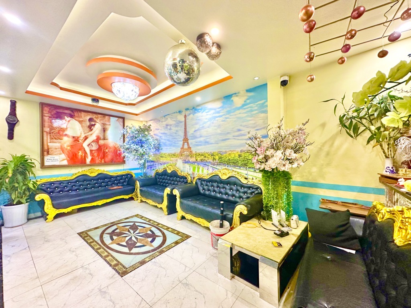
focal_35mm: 14
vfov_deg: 85.7
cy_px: 154
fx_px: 166
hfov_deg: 102.1
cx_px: 206
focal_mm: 2.22
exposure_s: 1/50
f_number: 2.2
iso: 200
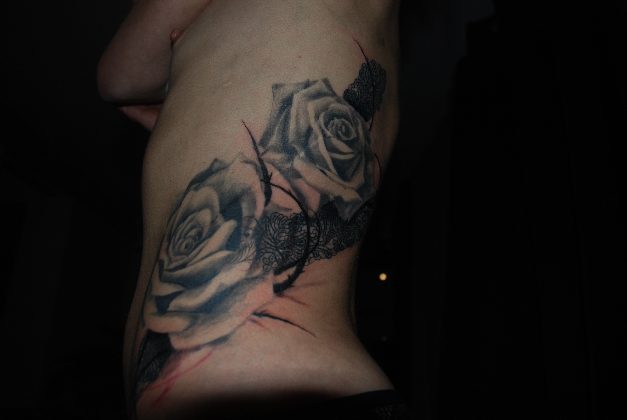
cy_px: 210
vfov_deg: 48.0
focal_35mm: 27
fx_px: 471
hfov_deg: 67.3
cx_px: 314
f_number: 4
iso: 100
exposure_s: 1/125
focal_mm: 18
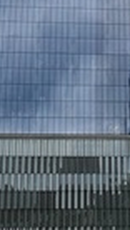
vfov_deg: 12.8
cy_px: -183
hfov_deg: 7.8
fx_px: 934
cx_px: 178
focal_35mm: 153
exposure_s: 1/330
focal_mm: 4.5
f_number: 2.2
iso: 50
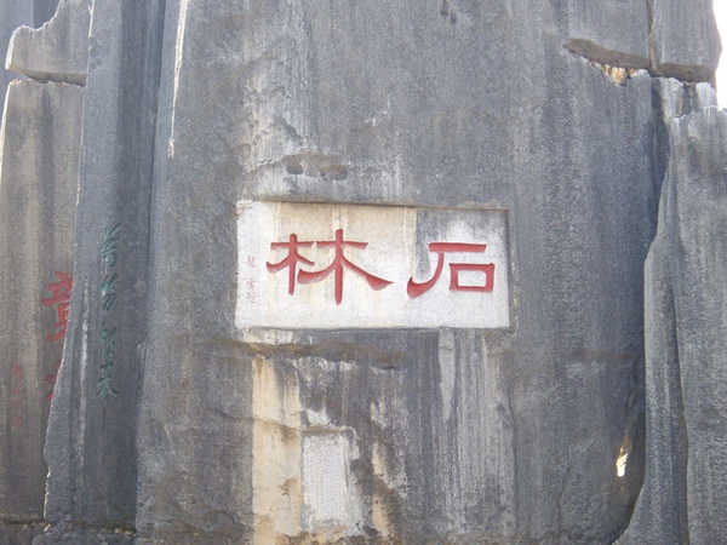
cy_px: 272
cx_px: 364
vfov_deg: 13.1
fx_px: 2373
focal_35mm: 113
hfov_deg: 17.4
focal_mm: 23.7
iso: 400
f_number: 5.4
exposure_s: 1/250
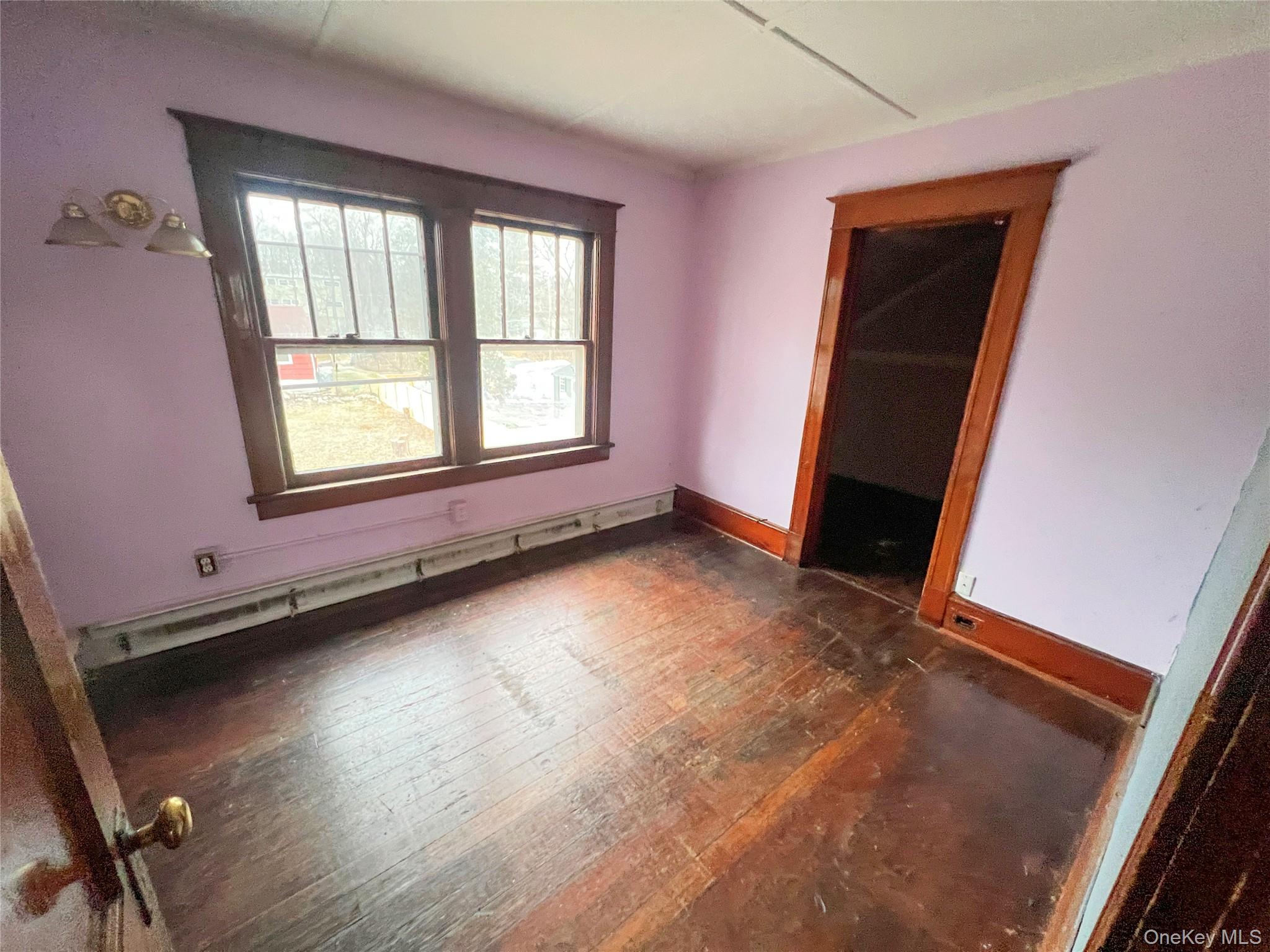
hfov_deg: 106.2
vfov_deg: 89.9
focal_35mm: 13
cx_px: 635
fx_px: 477
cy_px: 476
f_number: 1.8
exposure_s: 1/60
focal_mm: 1.57
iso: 500
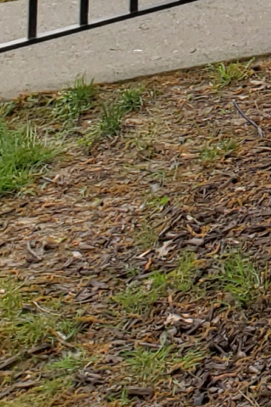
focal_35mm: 163
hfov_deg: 7.3
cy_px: -504
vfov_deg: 11.0
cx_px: 875
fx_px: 1840
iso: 50
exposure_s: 1/443
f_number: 2.4
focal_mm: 4.3
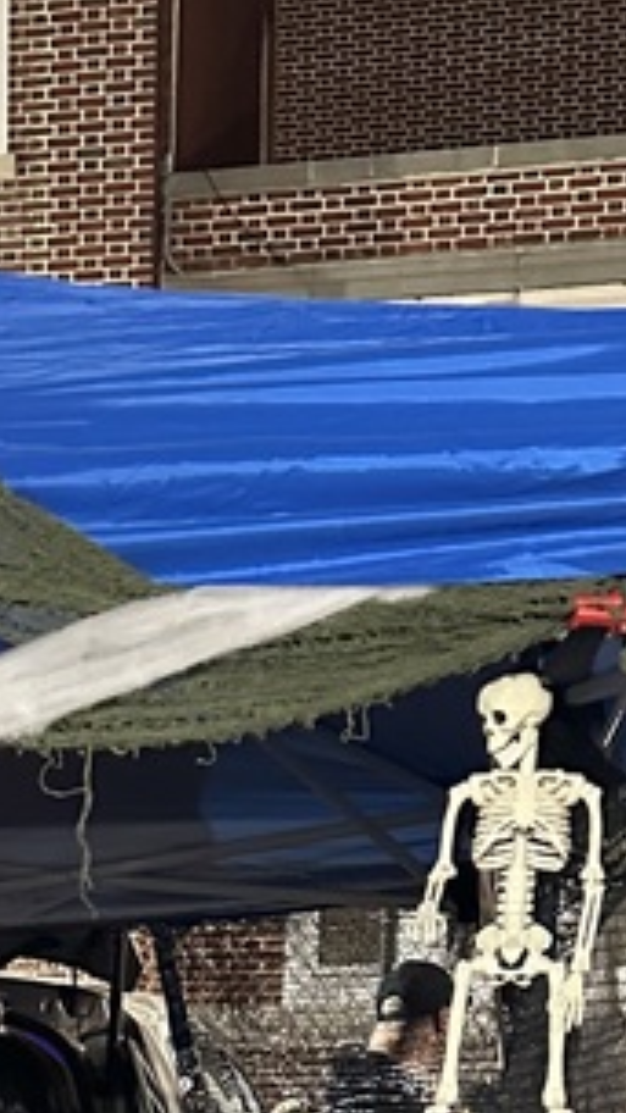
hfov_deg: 13.3
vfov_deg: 21.2
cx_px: -157
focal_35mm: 88
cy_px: 1560
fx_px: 2597
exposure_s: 1/40
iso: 1000
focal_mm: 6.86
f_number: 1.78
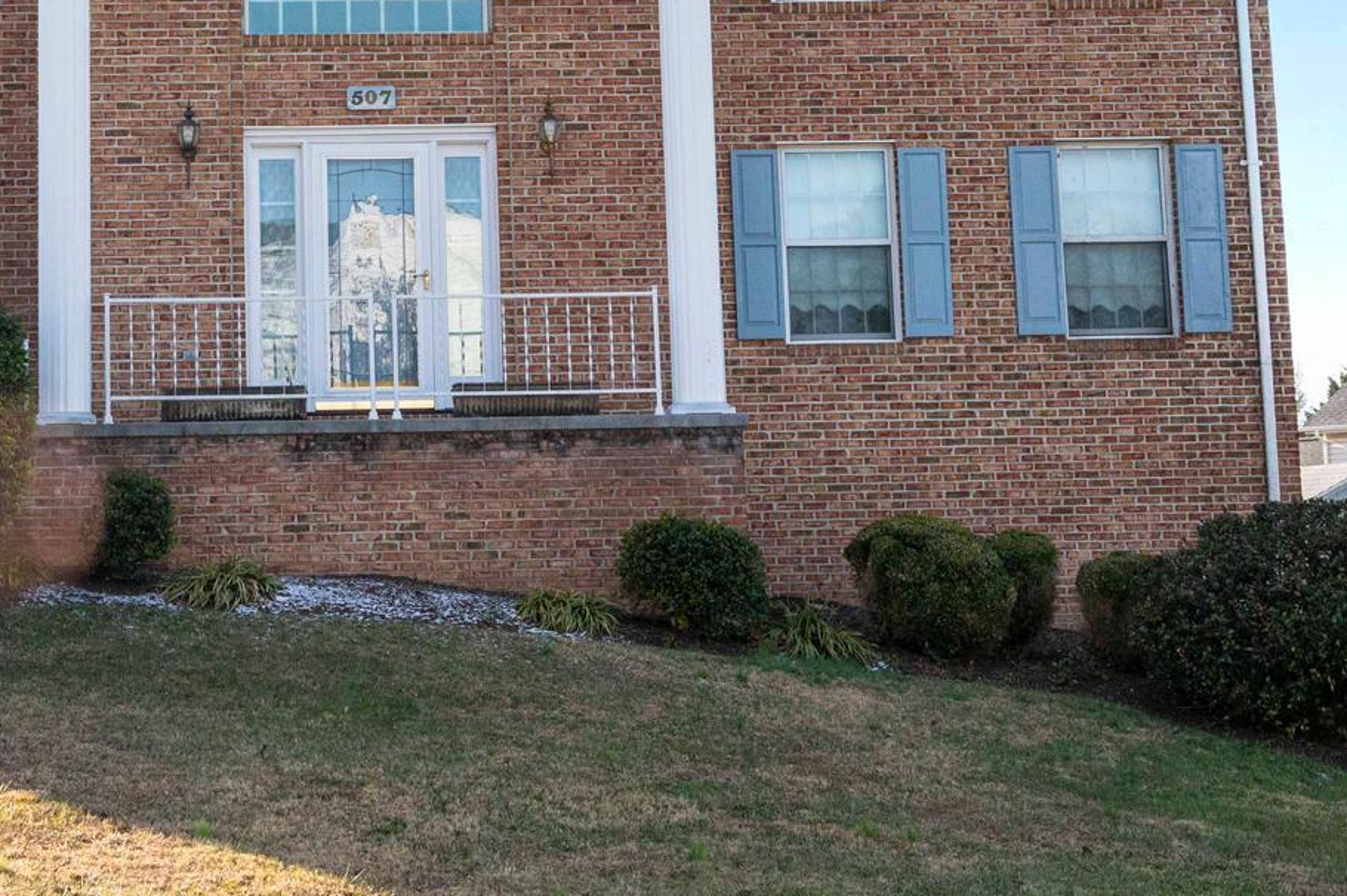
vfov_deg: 16.5
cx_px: 358
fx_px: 3028
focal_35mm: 81
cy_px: 44
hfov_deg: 24.8
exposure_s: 1/640
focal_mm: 36
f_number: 13
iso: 1000
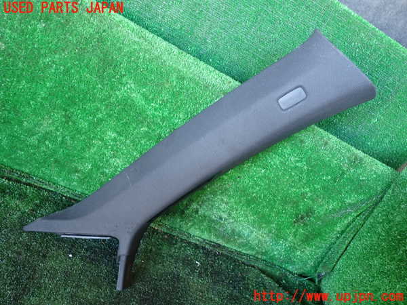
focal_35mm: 30
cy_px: 152
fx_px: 353
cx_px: 204
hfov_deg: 60.0
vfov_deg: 46.8
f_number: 2.3
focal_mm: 5.4
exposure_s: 1/30
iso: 250
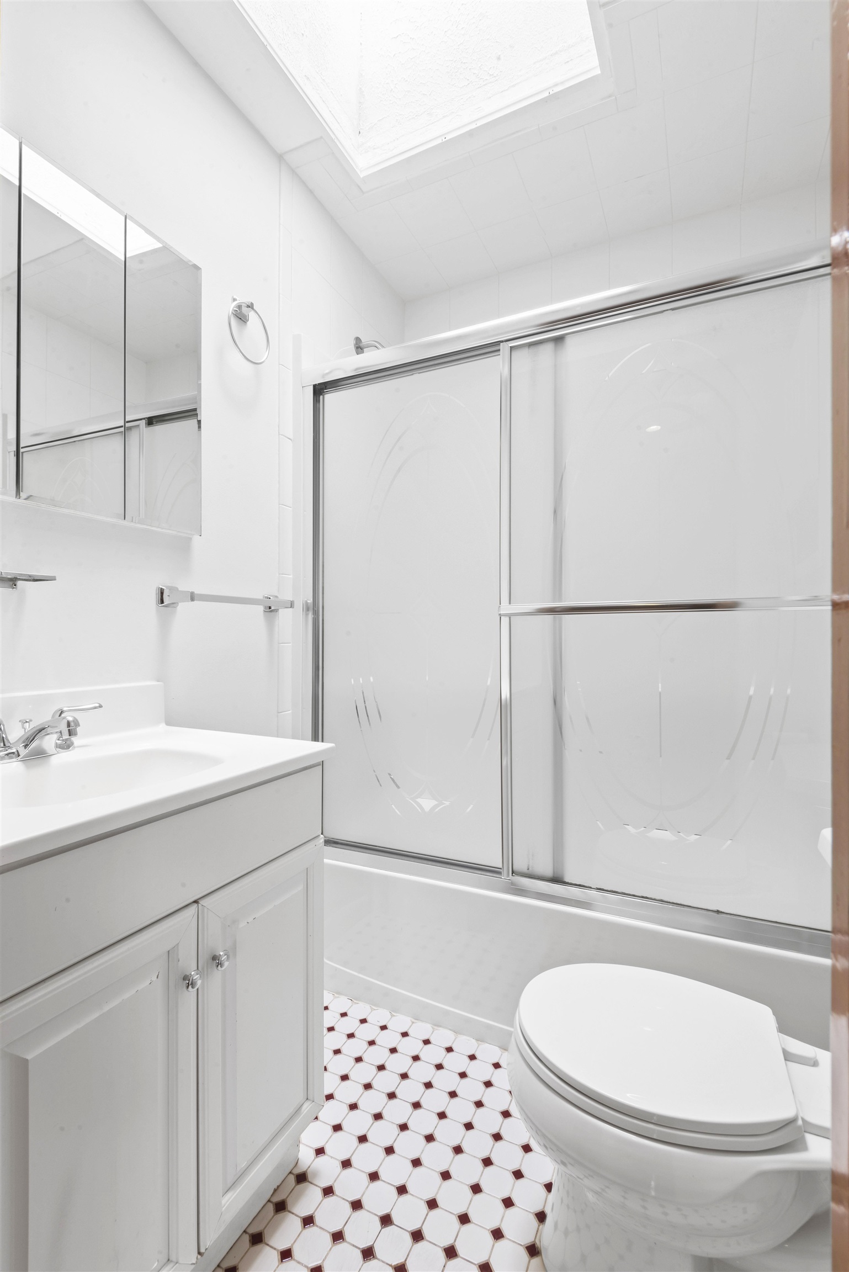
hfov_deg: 73.8
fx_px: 565
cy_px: 636
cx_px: 424
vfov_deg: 96.7
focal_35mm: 16
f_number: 18
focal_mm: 16
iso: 500
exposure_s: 1/5
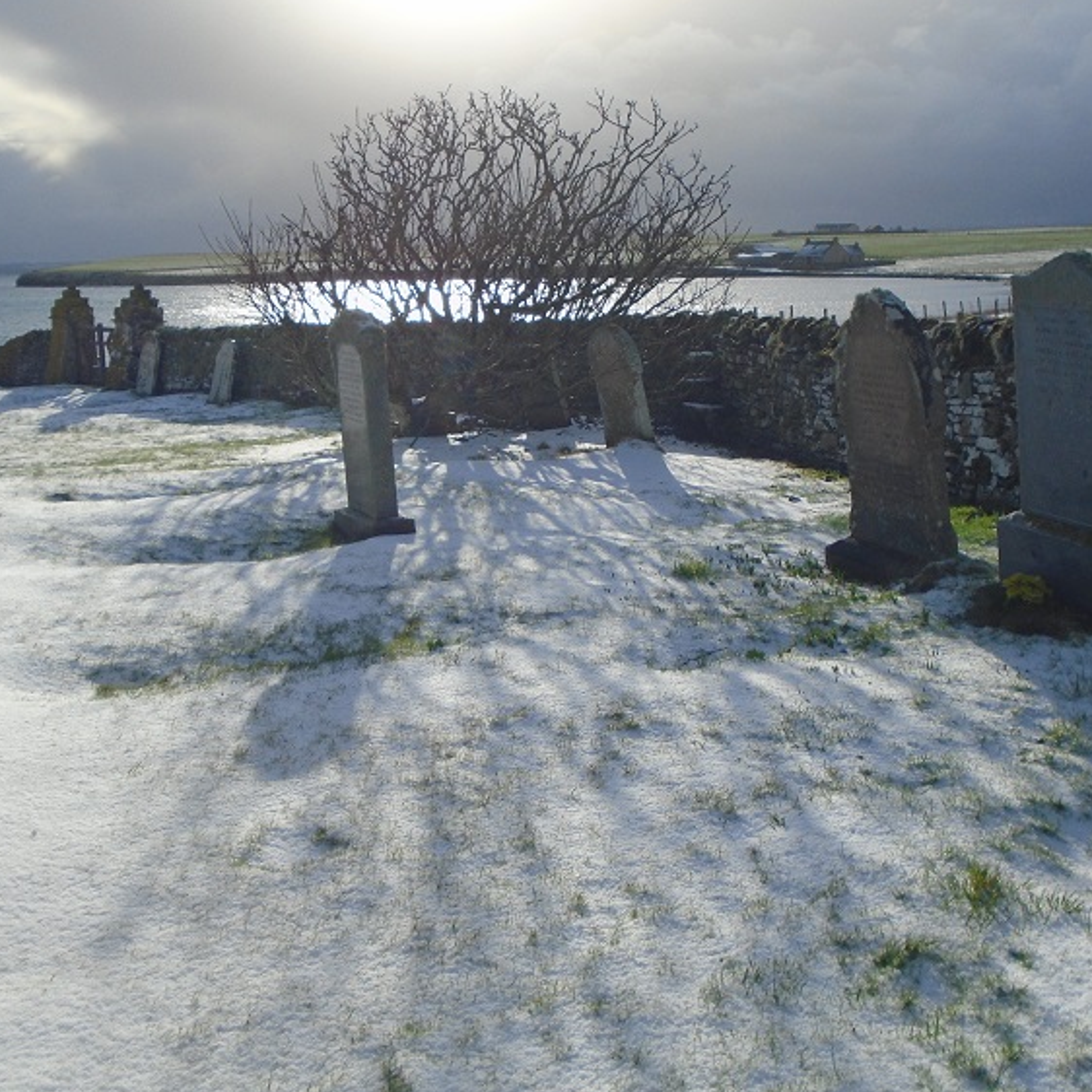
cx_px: 567
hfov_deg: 42.8
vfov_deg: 42.8
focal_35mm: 39
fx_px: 1392
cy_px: 525
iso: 100
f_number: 8.8
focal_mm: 5.5
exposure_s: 1/250
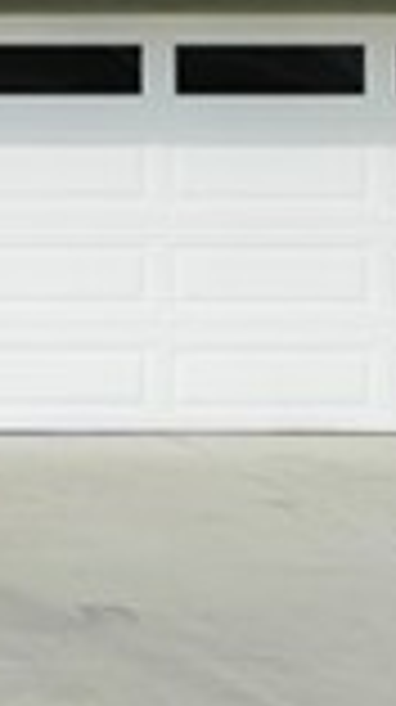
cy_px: -43
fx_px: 3837
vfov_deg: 10.4
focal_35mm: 205
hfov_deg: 5.6
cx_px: -688
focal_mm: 30
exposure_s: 1/3200
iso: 320
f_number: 4.5
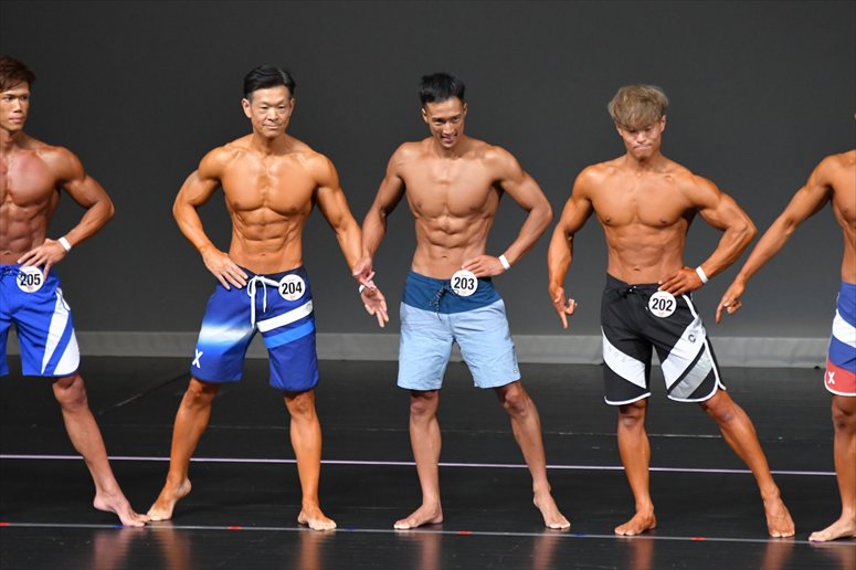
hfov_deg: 6.5
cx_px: 428
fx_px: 7486
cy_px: 285
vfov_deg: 4.4
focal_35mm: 315
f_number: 5.6
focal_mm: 210
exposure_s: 1/400
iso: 4000
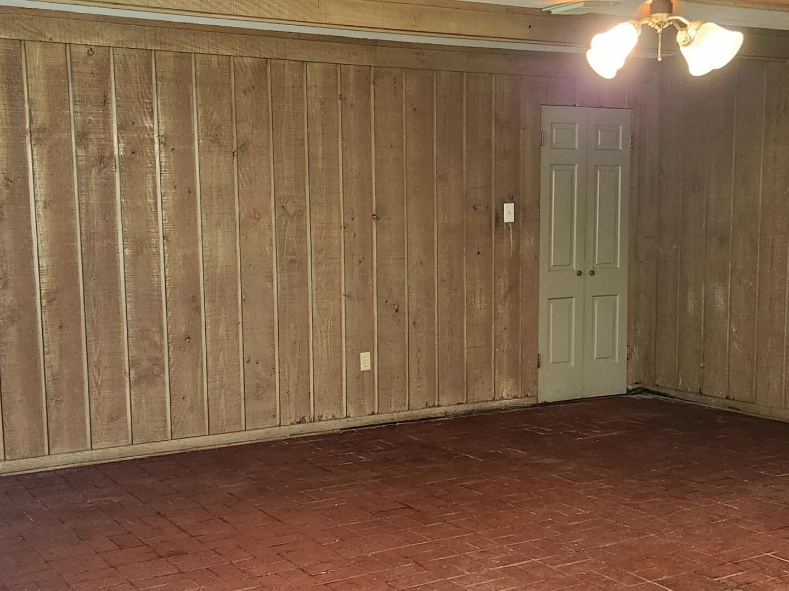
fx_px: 1094
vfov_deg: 30.2
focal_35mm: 48
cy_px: 336
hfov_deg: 39.7
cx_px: 409
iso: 640
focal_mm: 5.4
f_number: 1.8
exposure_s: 1/60.2
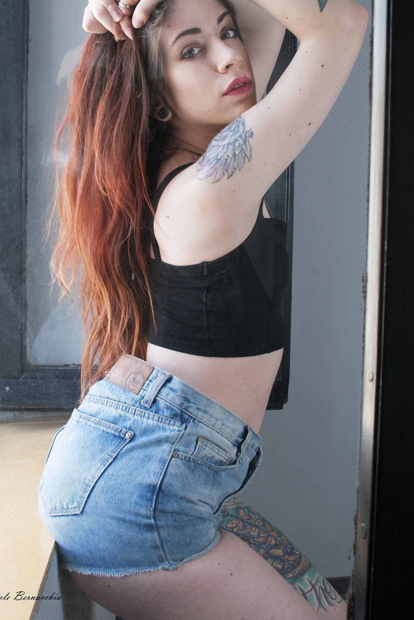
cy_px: 282
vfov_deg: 34.7
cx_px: 192
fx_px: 993
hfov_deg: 23.6
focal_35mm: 58
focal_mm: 35
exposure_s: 1/100
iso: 800
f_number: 8
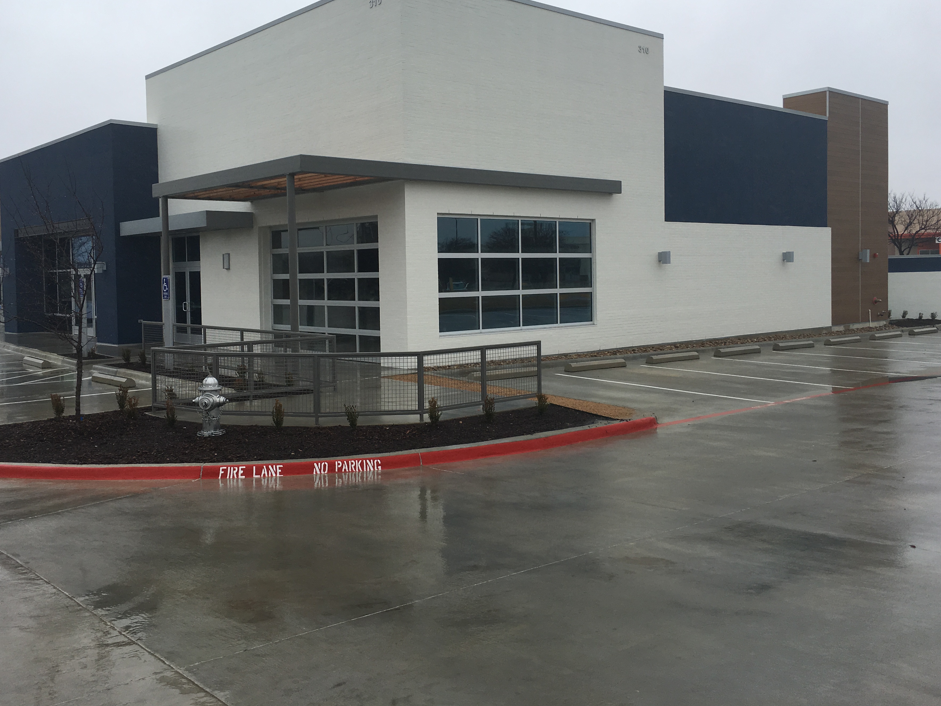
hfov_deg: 55.3
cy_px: 305
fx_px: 897
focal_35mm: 33
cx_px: 451
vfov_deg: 42.8
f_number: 2.2
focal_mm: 4.15
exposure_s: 1/610
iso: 25
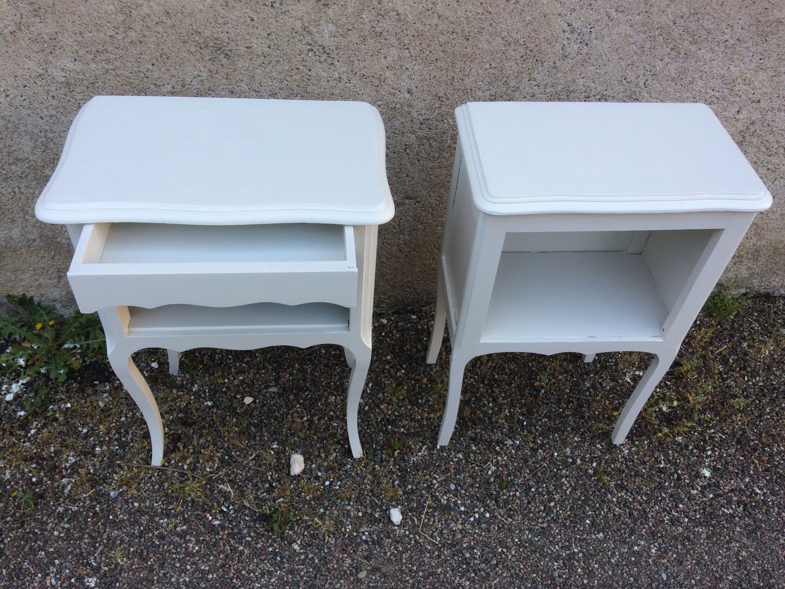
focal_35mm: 29
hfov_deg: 61.7
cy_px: 294
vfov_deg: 48.2
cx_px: 392
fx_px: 658
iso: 32
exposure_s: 1/233
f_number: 2.2
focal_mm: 4.15
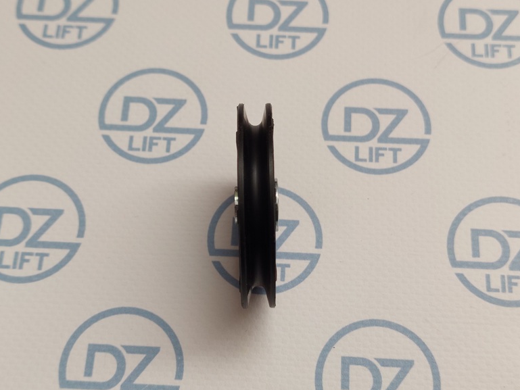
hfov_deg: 67.3
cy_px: 192
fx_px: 391
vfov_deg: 53.1
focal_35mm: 26
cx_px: 255
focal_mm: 5.23
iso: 50
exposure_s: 1/100
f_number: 1.8
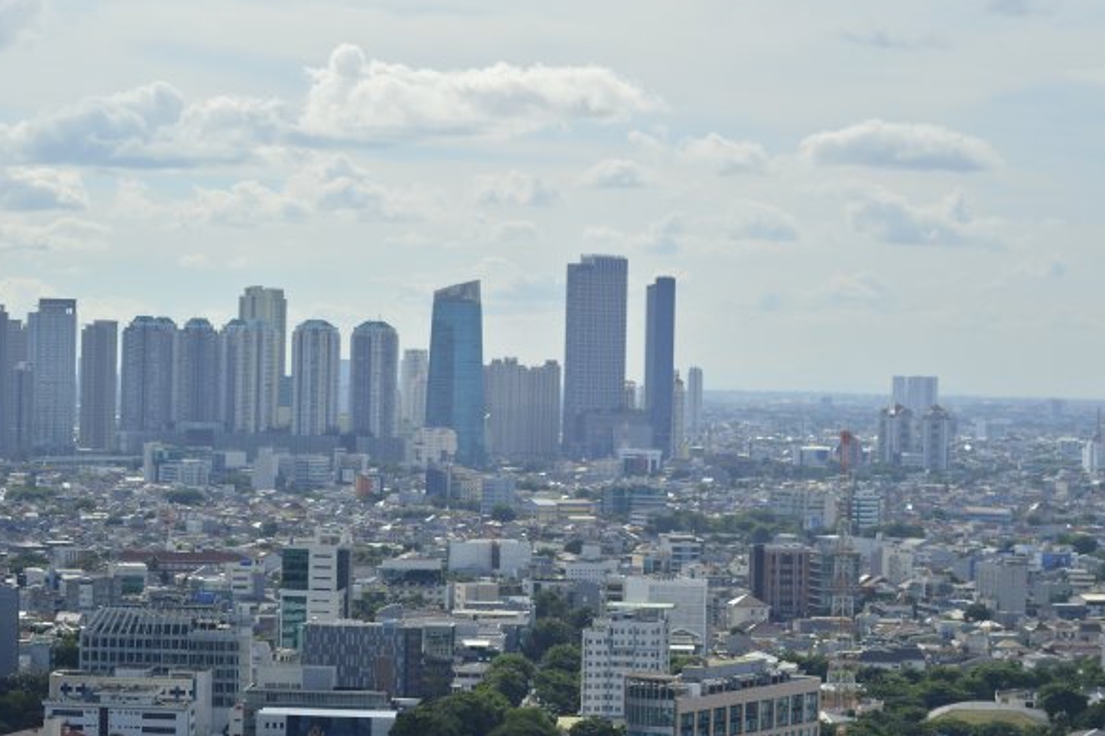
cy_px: 366
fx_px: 3375
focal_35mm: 110
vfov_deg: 12.4
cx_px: 571
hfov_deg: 18.6
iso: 100
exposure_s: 1/800
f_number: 8
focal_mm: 70
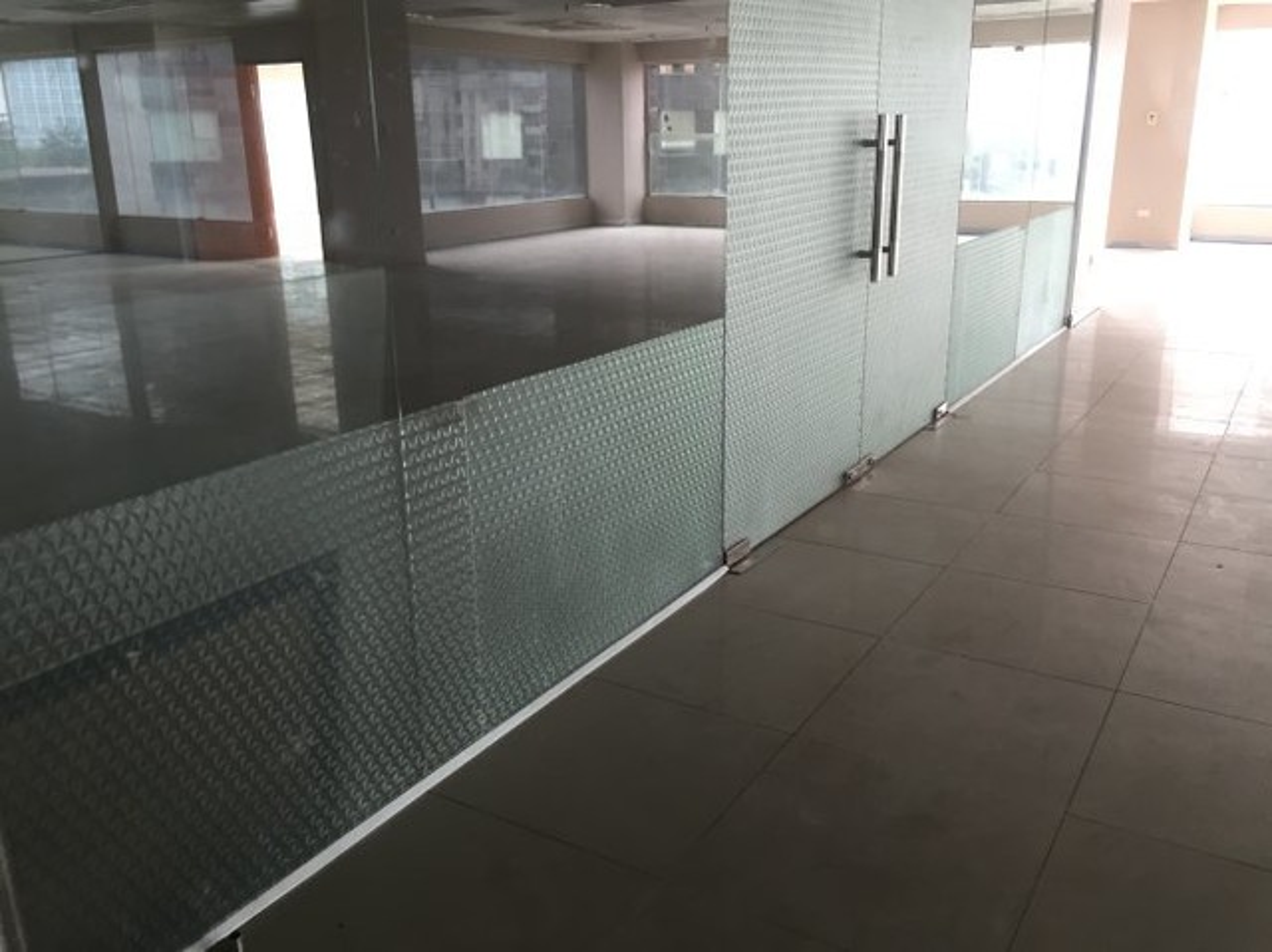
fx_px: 1065
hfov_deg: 61.7
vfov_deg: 48.2
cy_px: 476
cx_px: 636
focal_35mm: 29
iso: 50
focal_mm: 4.15
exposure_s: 1/33
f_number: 2.2
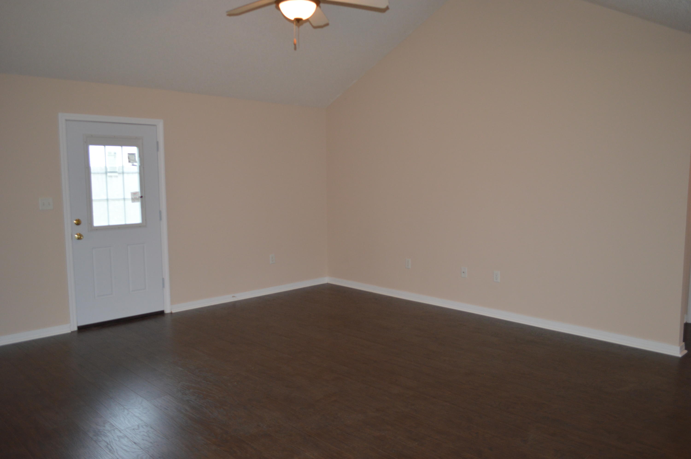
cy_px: 230
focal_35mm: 27
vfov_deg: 47.8
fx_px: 518
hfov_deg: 67.4
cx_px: 346
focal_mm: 18
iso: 560
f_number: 3.5
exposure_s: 1/60
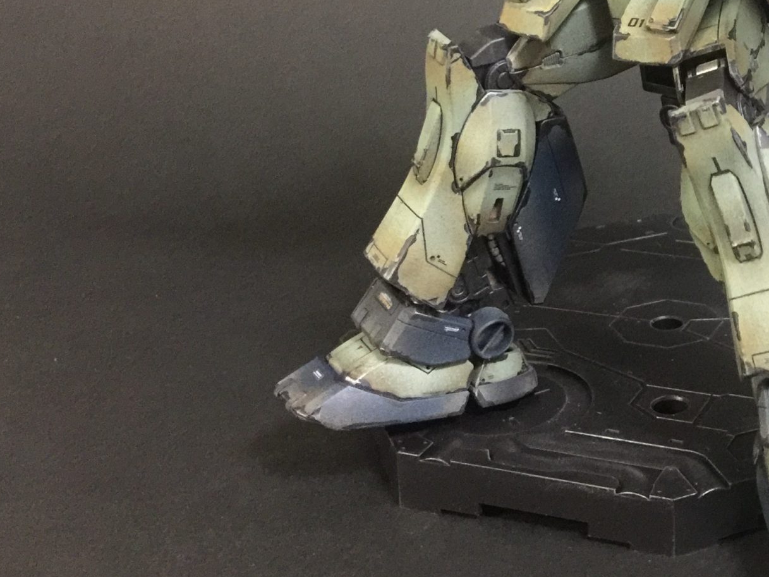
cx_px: 763
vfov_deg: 23.2
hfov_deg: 29.6
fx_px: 1355
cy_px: 18
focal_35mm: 61
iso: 200
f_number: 2.2
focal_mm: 4.15
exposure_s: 1/8
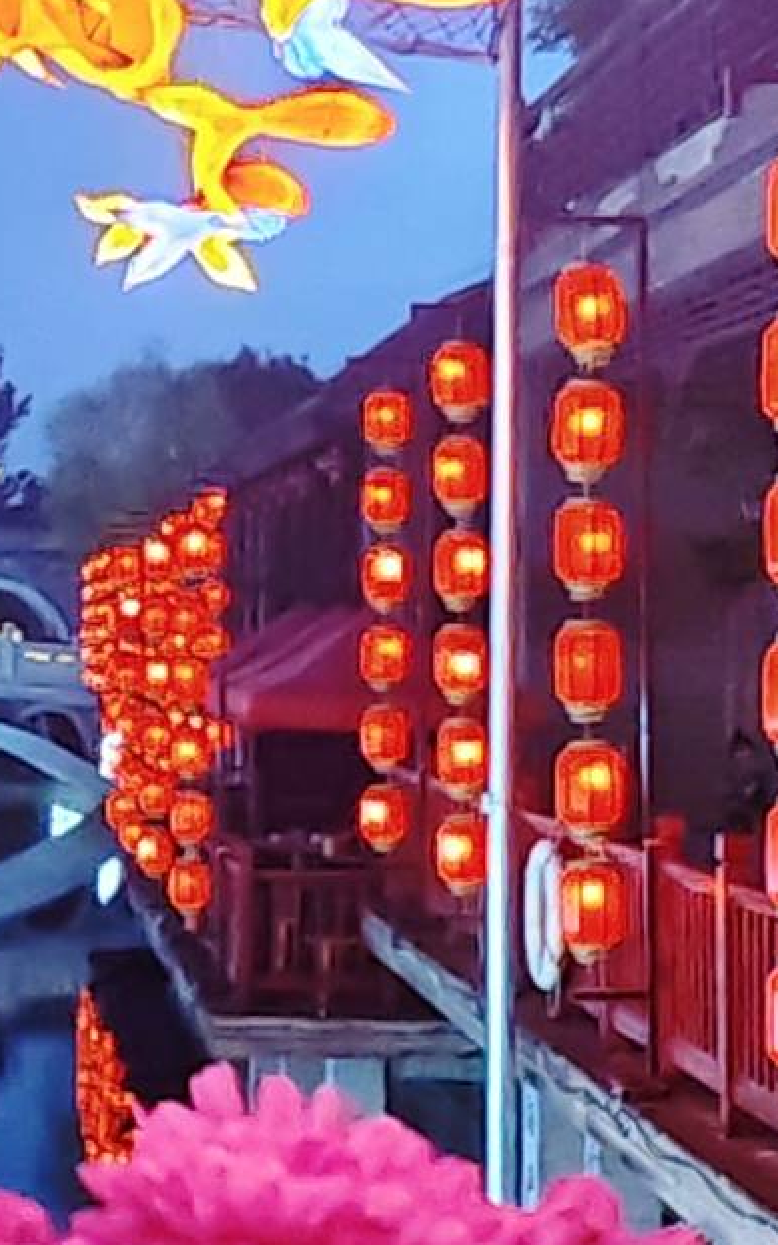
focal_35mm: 90
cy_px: 551
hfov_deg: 14.2
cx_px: -108
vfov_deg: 23.0
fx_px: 3053
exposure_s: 1/33
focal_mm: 1.82
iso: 640
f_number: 2
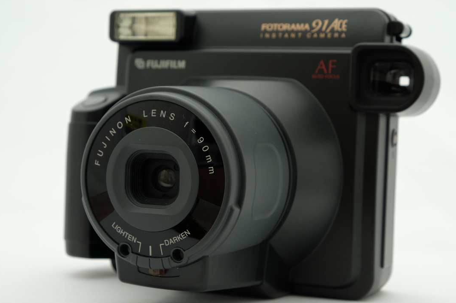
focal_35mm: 72
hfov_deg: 28.1
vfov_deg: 18.9
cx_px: 241
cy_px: 155
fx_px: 911
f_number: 8
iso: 200
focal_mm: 42.5
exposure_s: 1/125
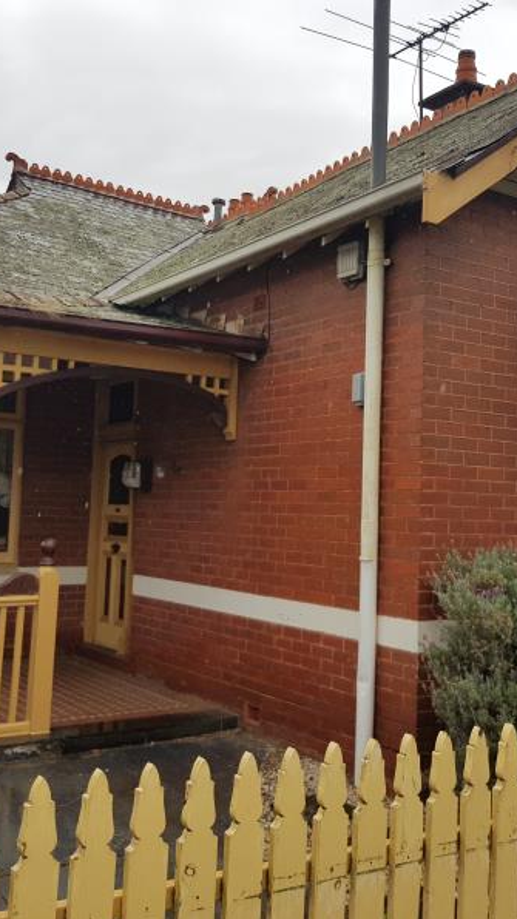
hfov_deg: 31.1
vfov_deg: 52.8
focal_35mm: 38
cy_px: 461
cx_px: 299
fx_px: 927
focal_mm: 4.3
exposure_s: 1/1360
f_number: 1.7
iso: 40
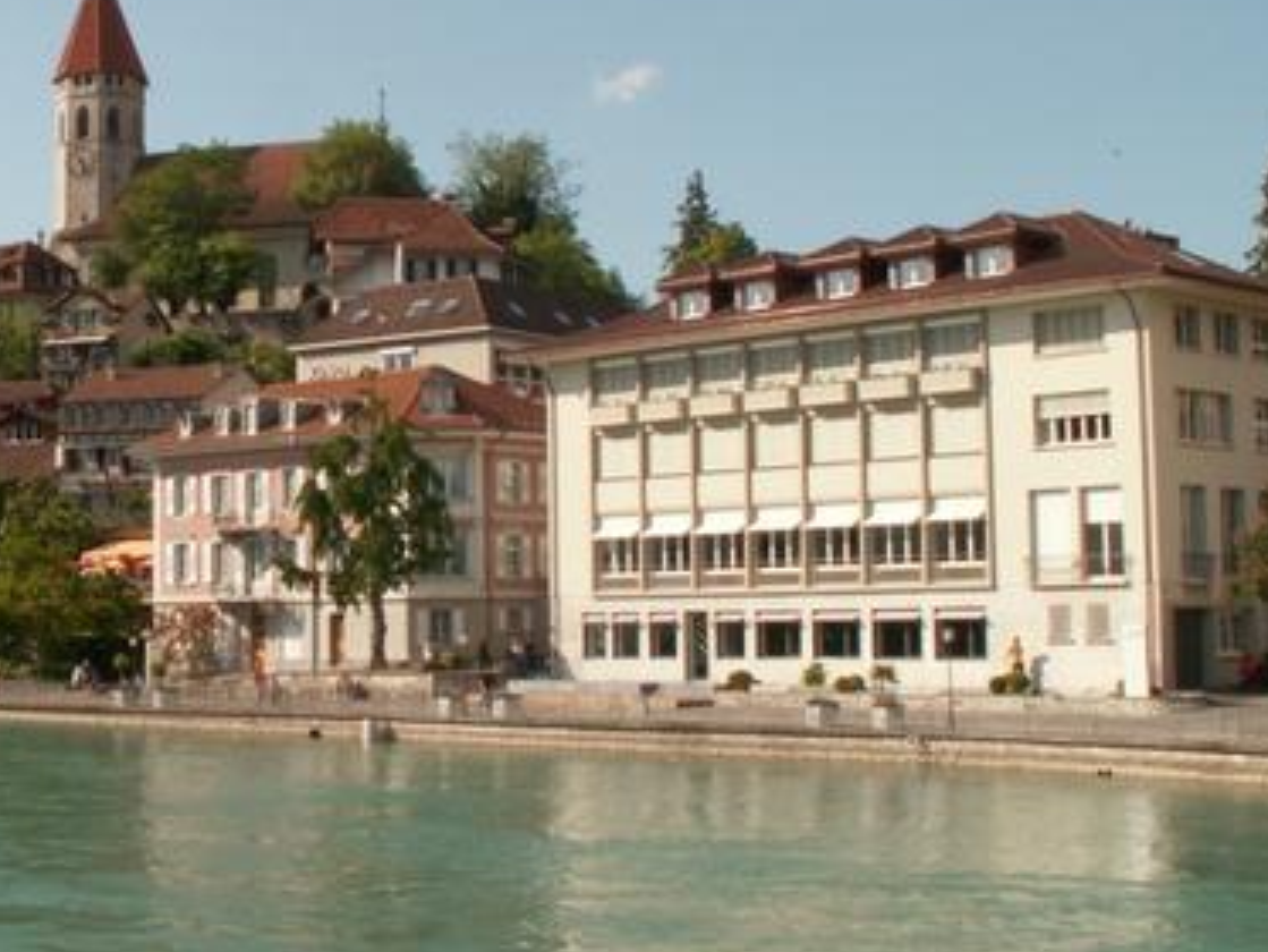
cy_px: 381
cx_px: 201
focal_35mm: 60
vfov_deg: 24.4
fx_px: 2199
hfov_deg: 31.1
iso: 50
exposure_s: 1/125
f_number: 8
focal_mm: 5.86
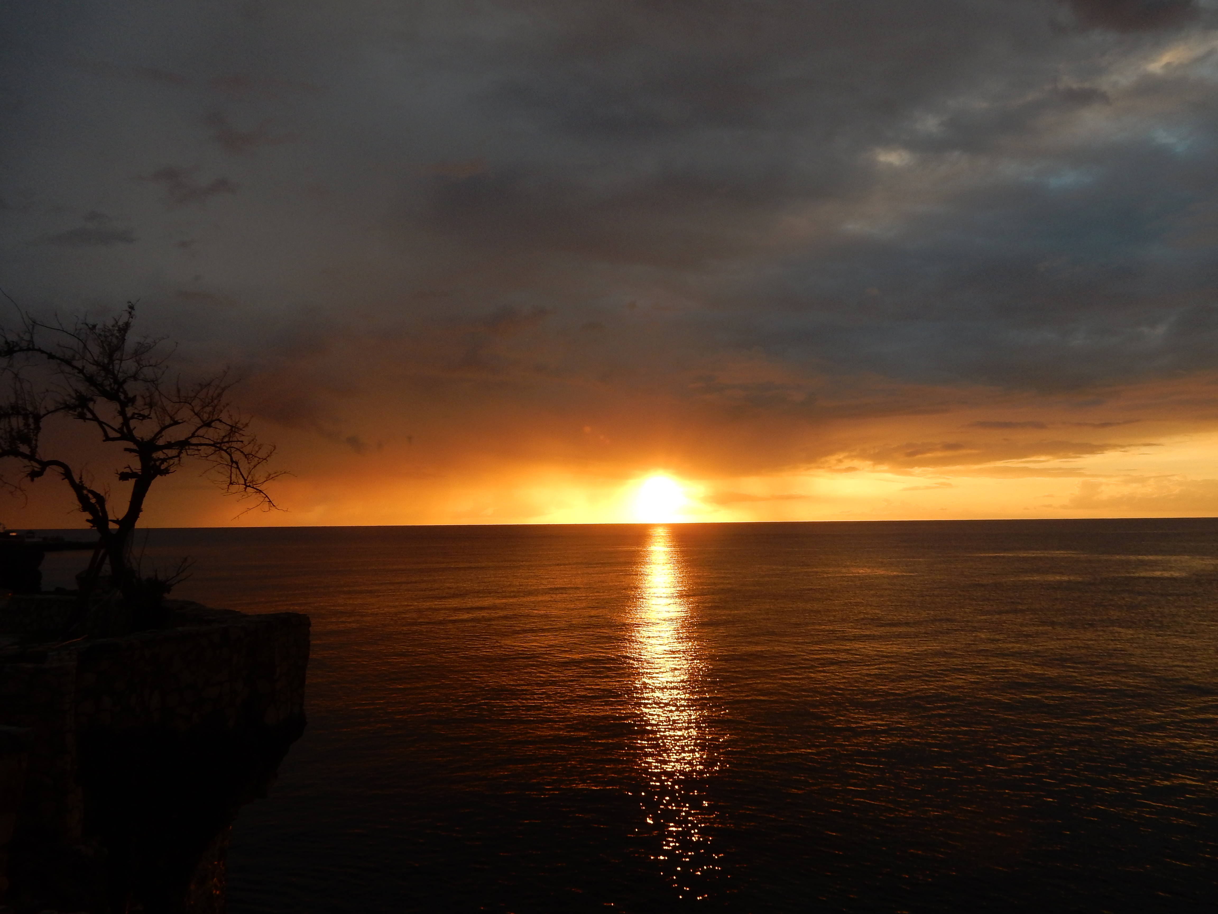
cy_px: 457
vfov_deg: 54.9
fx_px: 880
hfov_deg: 69.4
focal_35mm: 25
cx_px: 609
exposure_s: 1/400
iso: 125
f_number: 3.7
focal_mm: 4.5
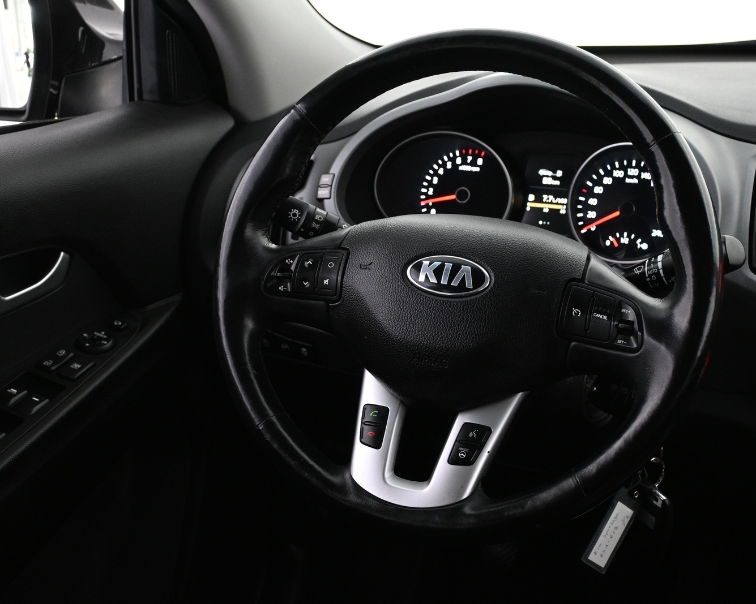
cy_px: 301
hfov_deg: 43.8
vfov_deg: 35.8
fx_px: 936
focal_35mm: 42
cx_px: 433
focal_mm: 24.5
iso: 1600
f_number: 4.2
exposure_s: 1/30
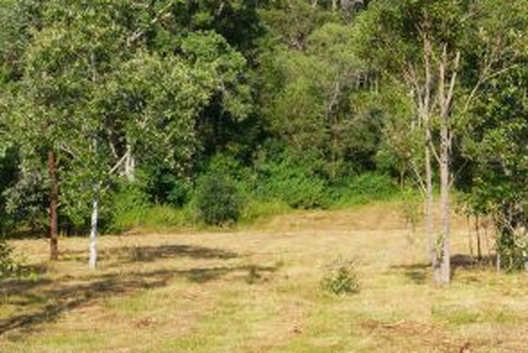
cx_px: 575
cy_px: 137
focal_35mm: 122
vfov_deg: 11.2
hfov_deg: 16.3
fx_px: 1790
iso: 100
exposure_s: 1/100
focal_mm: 30
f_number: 16
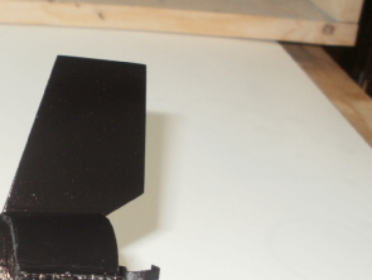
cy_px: 217
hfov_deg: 24.6
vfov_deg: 18.8
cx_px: 77
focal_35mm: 78
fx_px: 839
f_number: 3.5
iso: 100
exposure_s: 1/30
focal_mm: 6.3
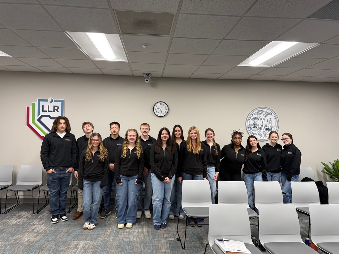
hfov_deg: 71.6
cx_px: 170
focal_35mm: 24
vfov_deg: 56.8
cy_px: 127
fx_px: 235
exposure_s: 1/120
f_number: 1.78
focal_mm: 6.76
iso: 200
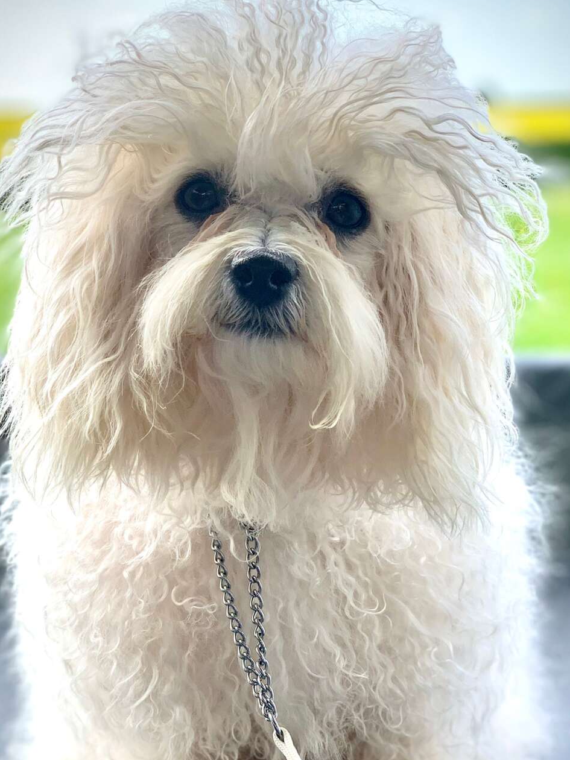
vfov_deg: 34.9
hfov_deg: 26.6
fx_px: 1208
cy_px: 373
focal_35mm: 55
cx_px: 271
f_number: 2.4
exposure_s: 1/363
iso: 16
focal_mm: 6
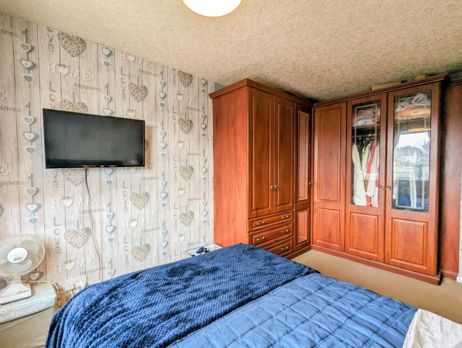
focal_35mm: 16
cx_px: 231
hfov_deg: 94.4
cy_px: 174
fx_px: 214
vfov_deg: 78.2
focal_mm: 2.35
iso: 69
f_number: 2.2
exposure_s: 1/31.4
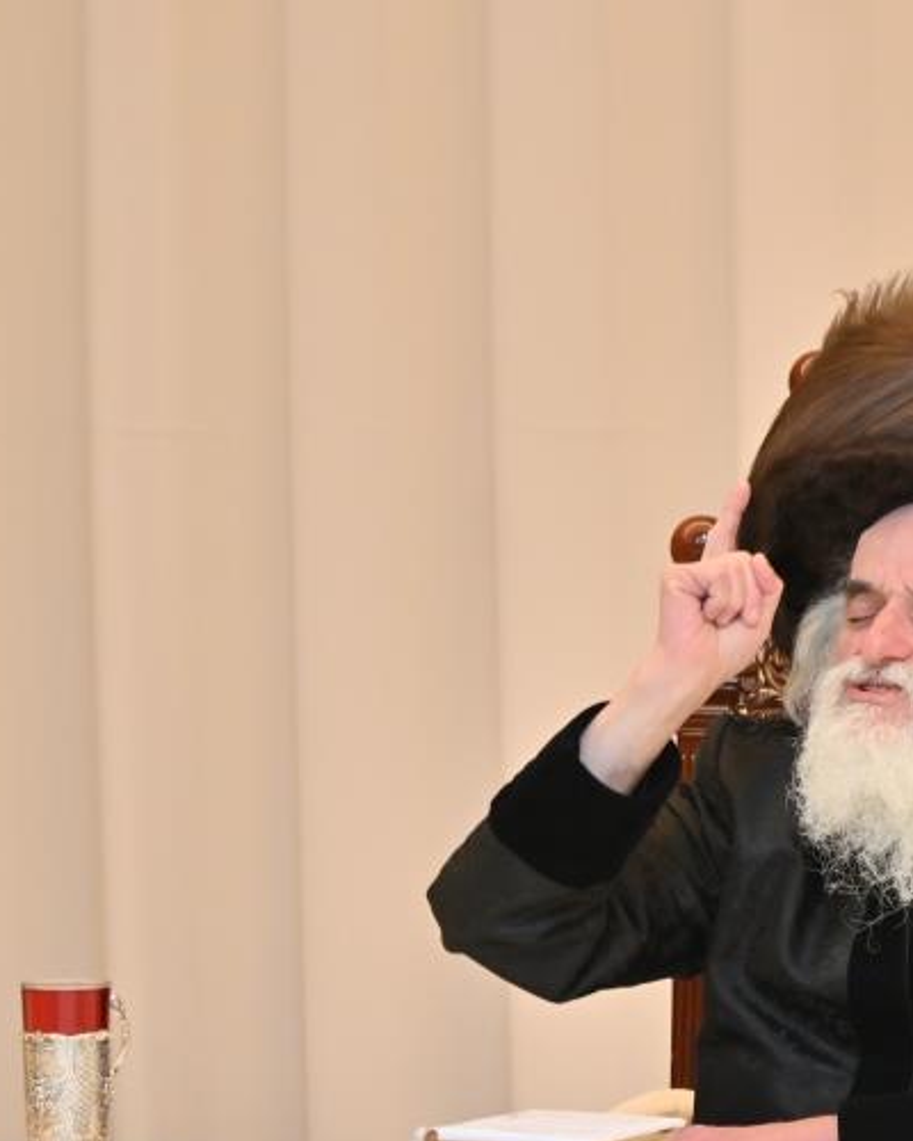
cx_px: 810
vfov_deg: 5.6
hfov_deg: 4.5
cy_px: 737
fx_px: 11687
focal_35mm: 346
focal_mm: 120
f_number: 4
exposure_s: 1/160
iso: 500
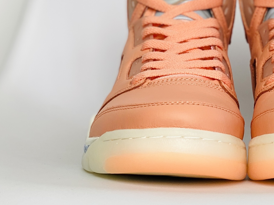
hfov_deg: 13.2
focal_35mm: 148
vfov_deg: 9.9
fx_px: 1171
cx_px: 245
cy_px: 1
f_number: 2
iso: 20
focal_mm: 6
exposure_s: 1/107
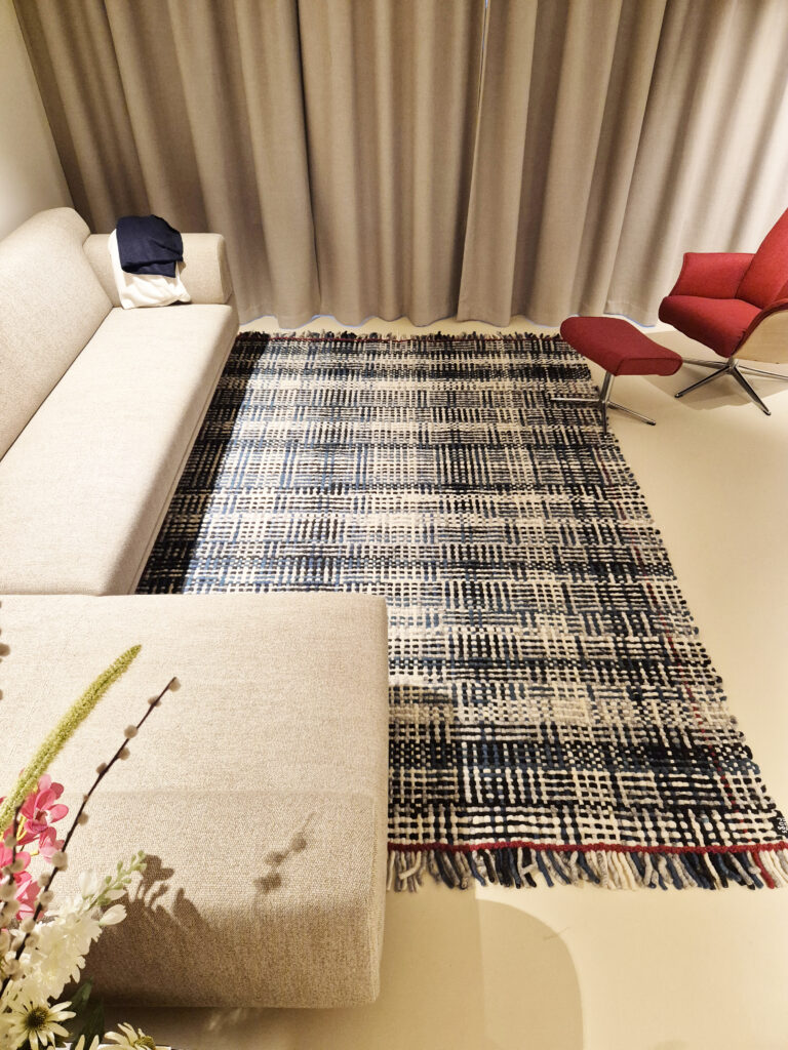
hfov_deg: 58.9
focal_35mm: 23
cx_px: 394
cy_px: 525
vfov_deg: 73.9
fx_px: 698
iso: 800
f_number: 1.8
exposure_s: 1/100
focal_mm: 5.4
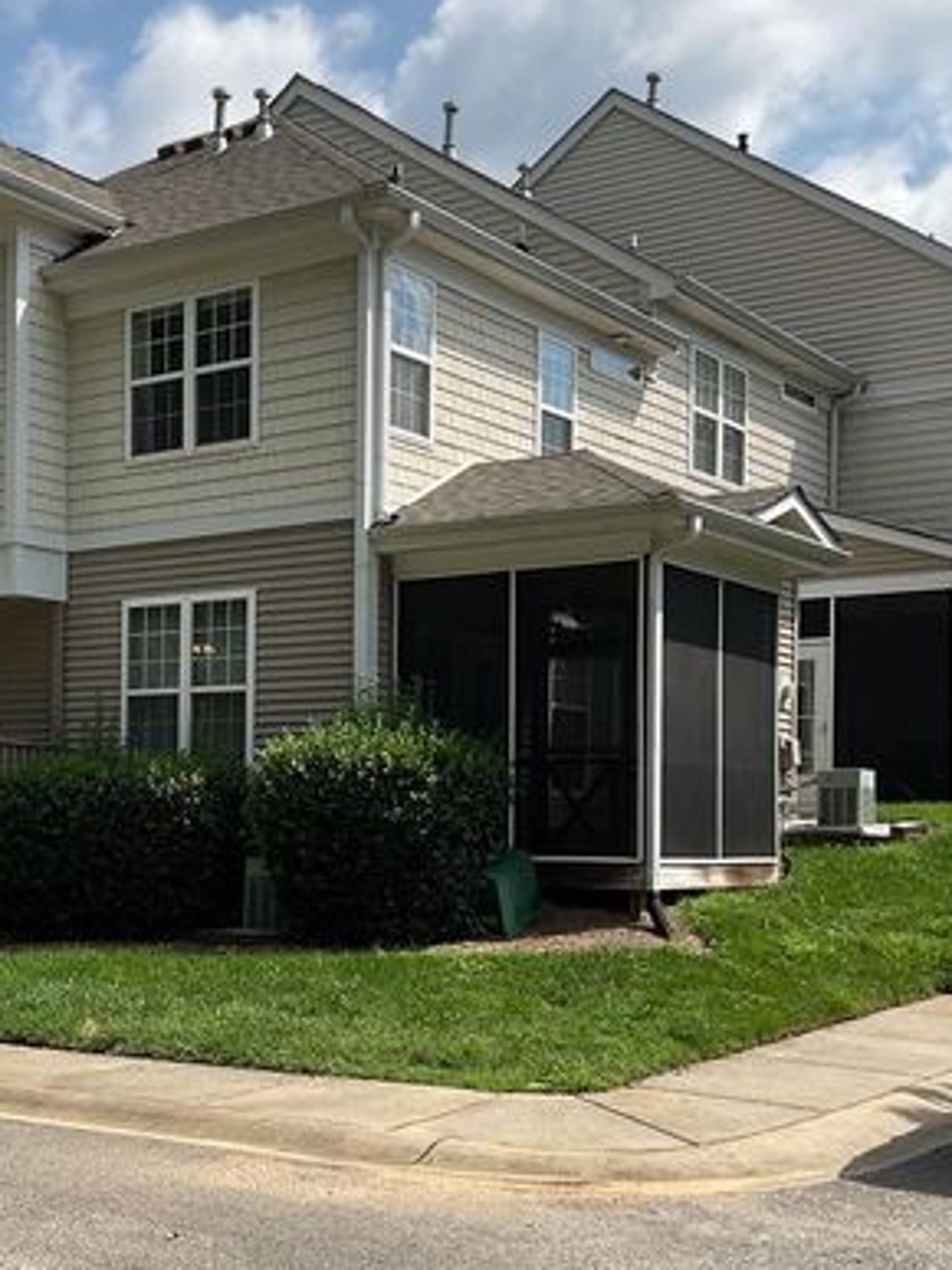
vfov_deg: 37.9
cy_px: 819
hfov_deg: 28.7
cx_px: 259
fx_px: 1834
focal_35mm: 50
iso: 16
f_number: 1.8
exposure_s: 1/1848
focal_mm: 3
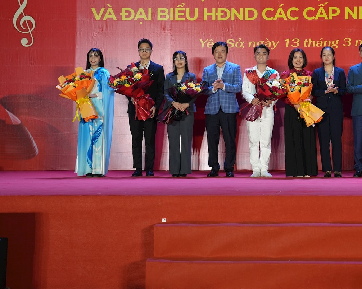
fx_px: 921
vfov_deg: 17.7
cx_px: 289
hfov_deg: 21.9
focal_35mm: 86
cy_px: 64
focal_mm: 48
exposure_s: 1/160
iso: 640
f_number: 4
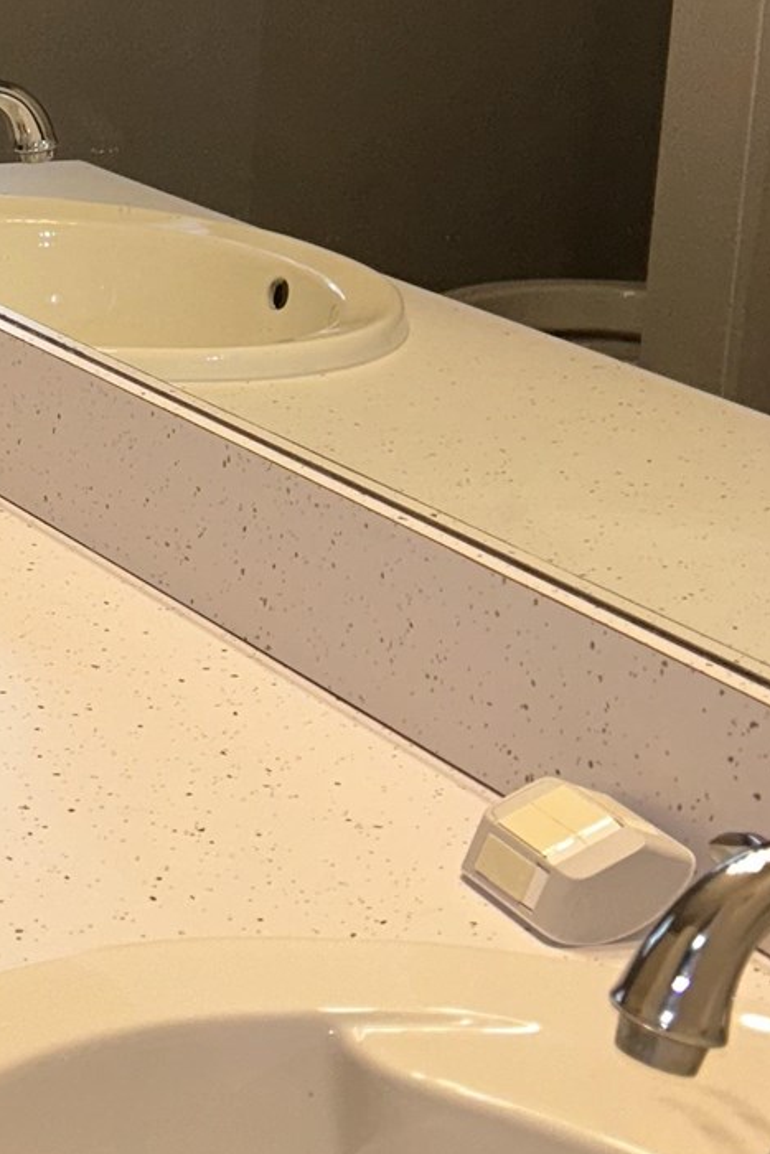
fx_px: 2854
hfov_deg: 14.1
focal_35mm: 89
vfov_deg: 22.4
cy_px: 157
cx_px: -490
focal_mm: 5.7
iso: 40
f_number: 1.5
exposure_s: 1/120
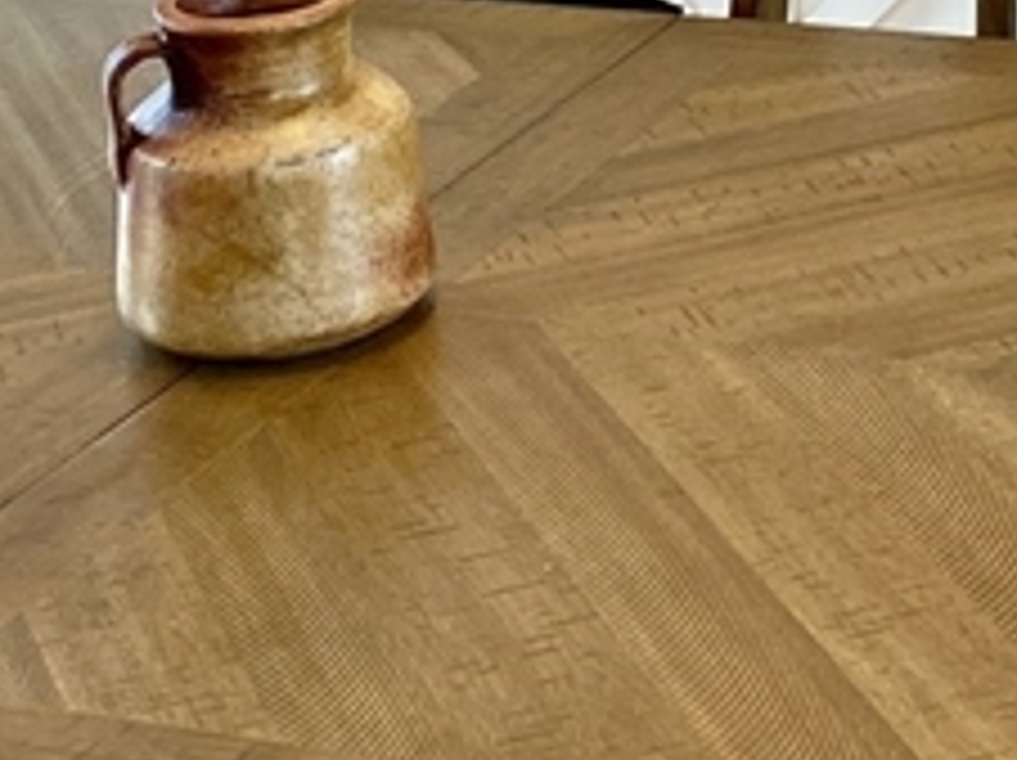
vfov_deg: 11.3
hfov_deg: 16.1
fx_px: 3463
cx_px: 1220
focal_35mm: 118
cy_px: -756
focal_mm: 4.25
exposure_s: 1/120
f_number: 1.8
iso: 100
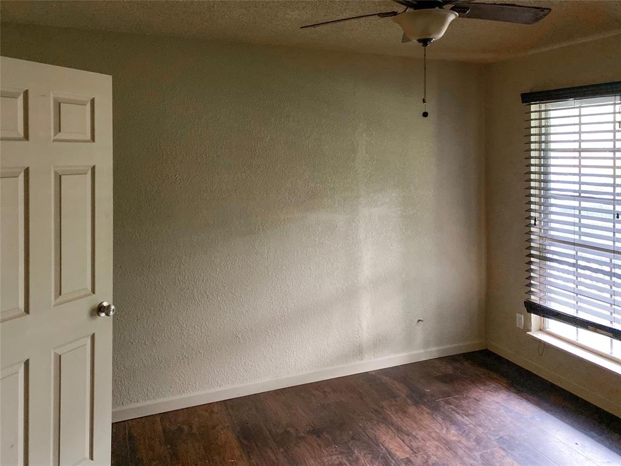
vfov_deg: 53.1
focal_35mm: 26
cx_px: 310
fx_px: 466
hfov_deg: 67.3
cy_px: 233
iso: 800
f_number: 1.8
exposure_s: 1/30
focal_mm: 4.25
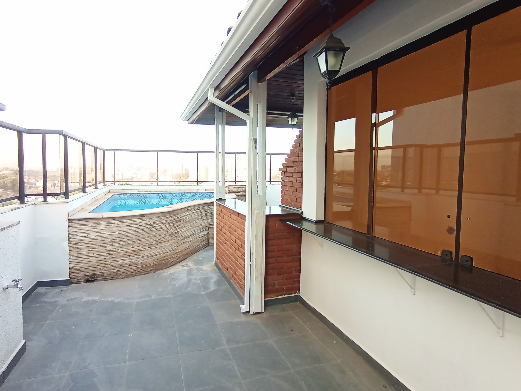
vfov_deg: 68.6
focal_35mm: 19
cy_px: 182
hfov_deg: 84.2
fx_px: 286
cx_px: 227
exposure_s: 1/120
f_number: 2.2
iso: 88
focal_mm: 1.65
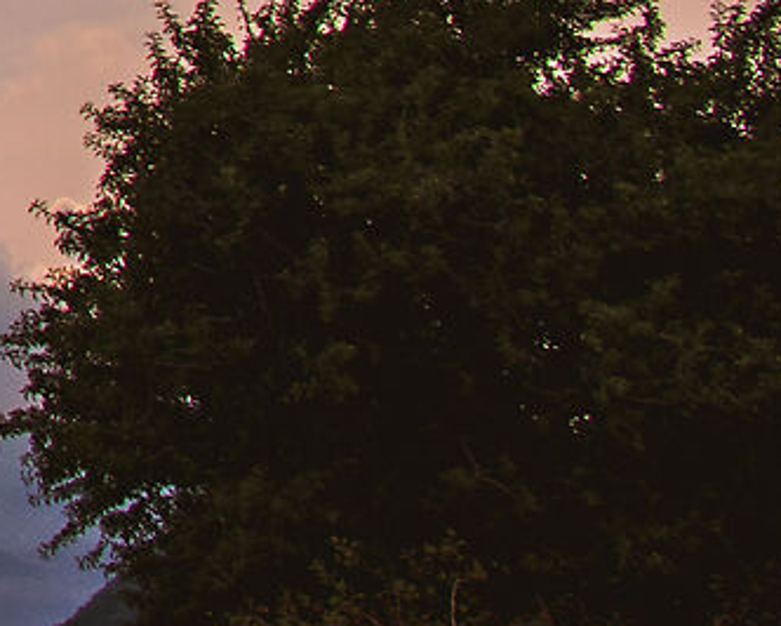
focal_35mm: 190
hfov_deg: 8.1
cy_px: -892
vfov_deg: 7.6
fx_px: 4394
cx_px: -1802
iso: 200
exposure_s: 1/200
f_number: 11
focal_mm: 28
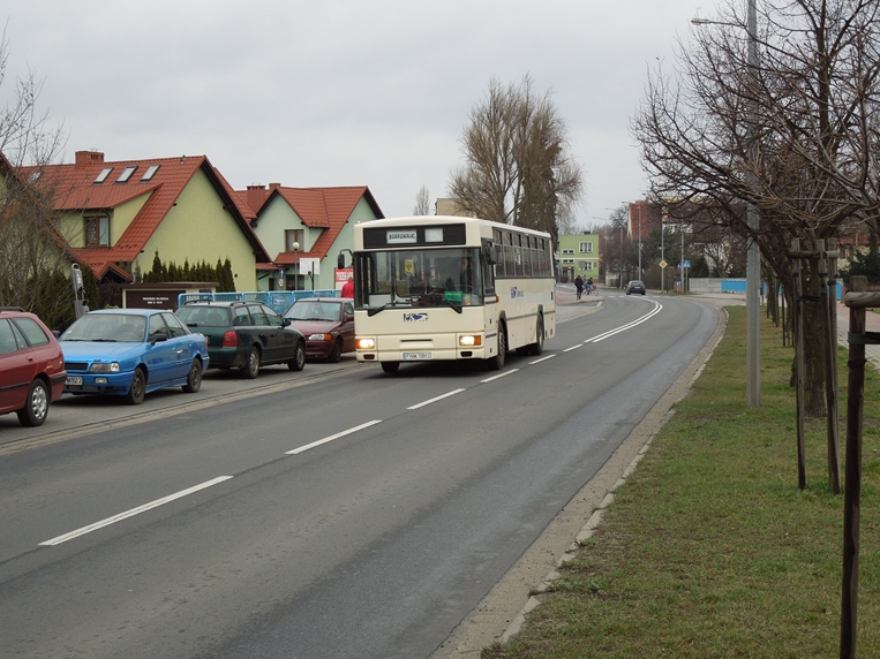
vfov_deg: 22.9
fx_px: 1627
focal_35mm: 64
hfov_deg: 30.3
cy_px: 319
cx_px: 453
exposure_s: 1/160
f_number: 4.3
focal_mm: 11
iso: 140
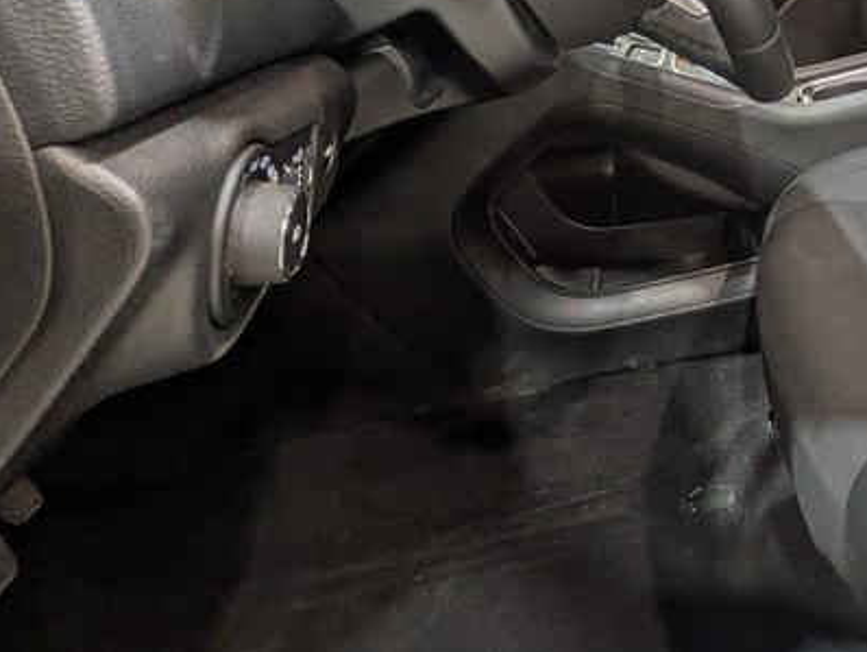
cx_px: 902
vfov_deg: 36.9
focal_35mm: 36
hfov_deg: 42.8
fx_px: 902
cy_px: 55
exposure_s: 1/30
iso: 64
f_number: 2.2
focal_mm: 1.83
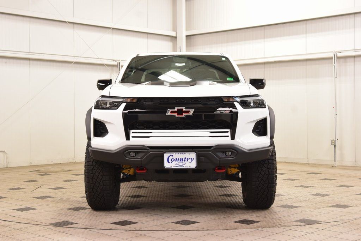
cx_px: 180
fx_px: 572
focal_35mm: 57
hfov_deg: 35.0
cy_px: 120
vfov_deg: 23.8
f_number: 7.1
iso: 1000
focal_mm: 38
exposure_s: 1/30
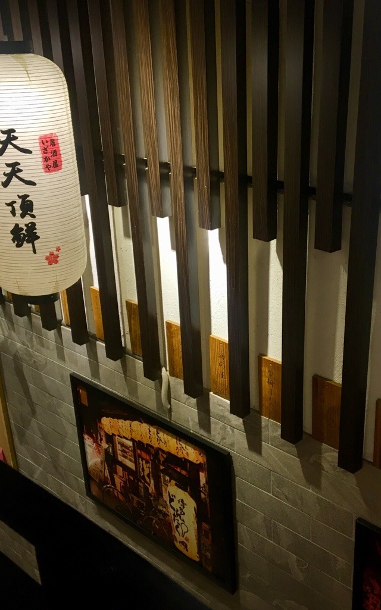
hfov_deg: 30.4
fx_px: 698
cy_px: 309
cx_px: 242
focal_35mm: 42
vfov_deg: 47.2
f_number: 2.2
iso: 80
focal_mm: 4.15
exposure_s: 1/33
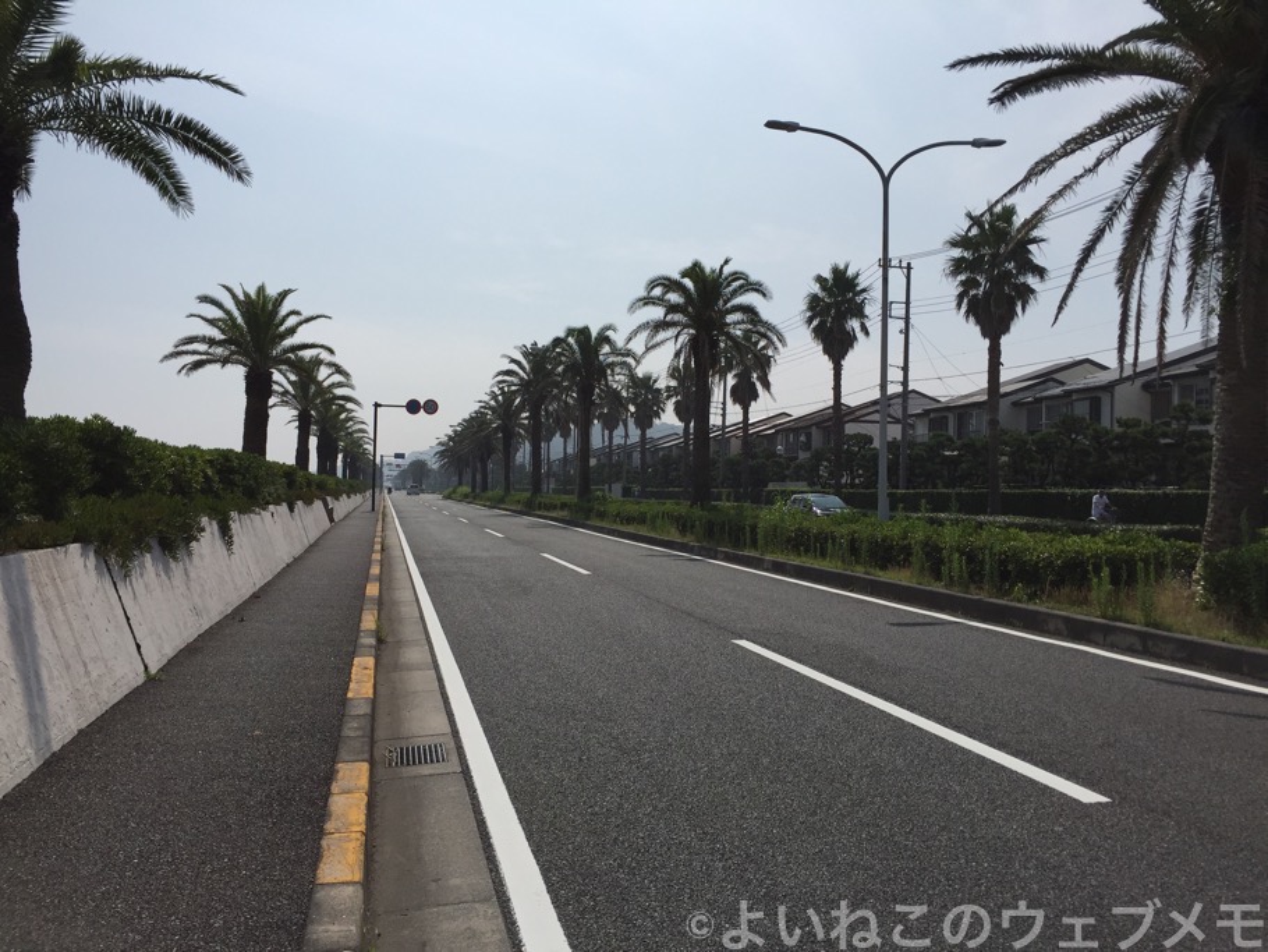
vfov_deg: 48.2
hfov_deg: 61.6
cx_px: 634
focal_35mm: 29
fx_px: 1063
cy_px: 476
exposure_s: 1/5650
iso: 32
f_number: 2.2
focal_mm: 4.15
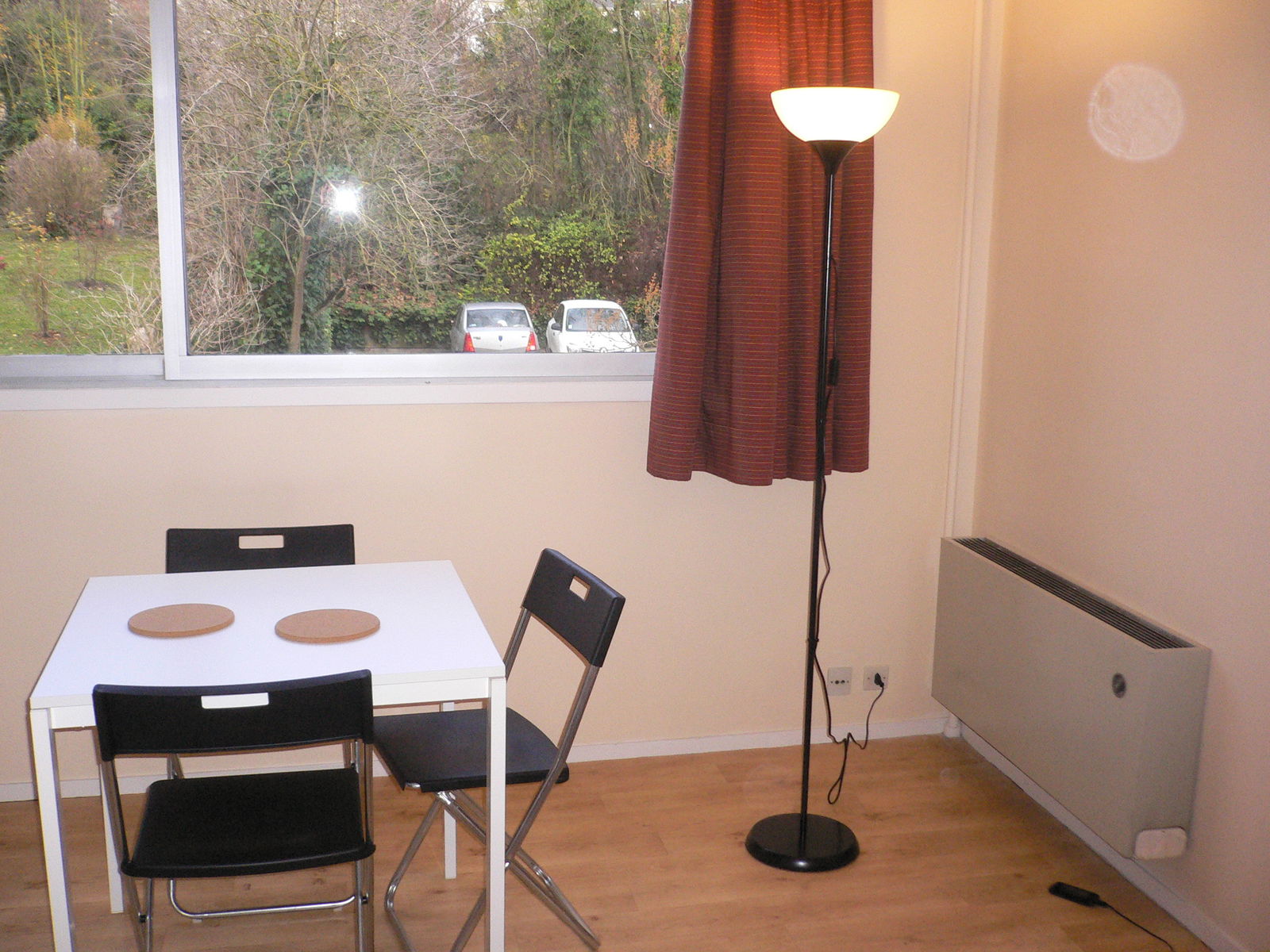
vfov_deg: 40.7
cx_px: 635
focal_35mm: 35
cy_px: 476
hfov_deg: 52.6
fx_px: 1284
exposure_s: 1/60
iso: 300
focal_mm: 5.8
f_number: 2.8
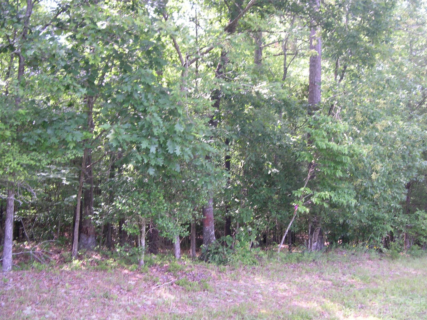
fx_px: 469
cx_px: 214
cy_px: 160
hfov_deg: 49.0
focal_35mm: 38
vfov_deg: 37.7
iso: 100
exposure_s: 1/62.9
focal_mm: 8
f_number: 2.8
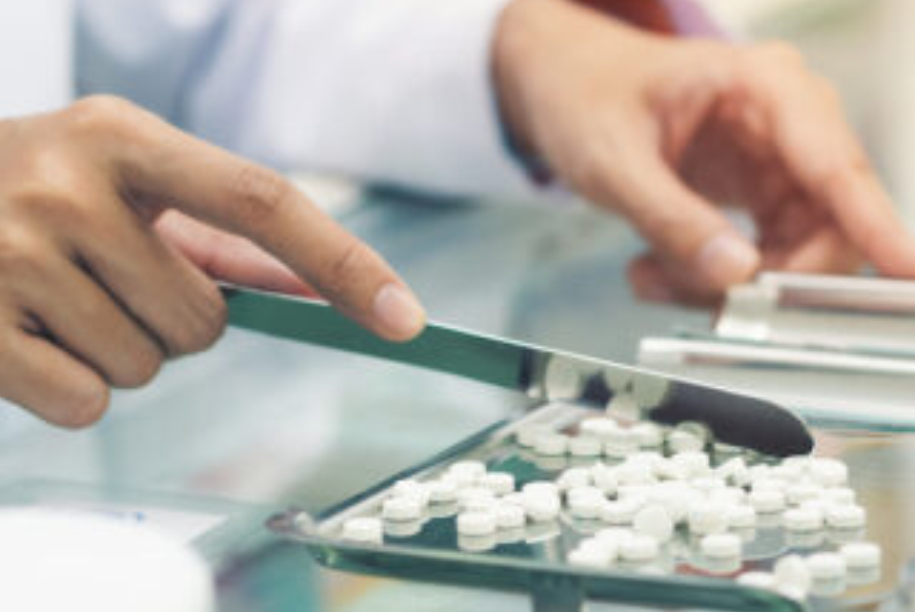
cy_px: 362
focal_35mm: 181
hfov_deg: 11.3
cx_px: 585
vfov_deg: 7.6
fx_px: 4604
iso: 250
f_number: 3.5
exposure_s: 1/160
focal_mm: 85
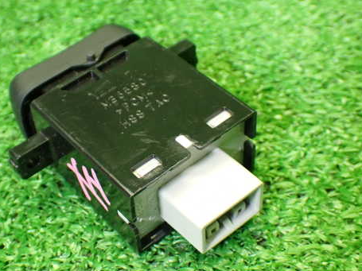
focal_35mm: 62
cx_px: 139
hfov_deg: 31.1
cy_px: 141
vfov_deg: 23.6
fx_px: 648
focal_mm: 8.4
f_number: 3.1
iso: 800
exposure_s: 1/60
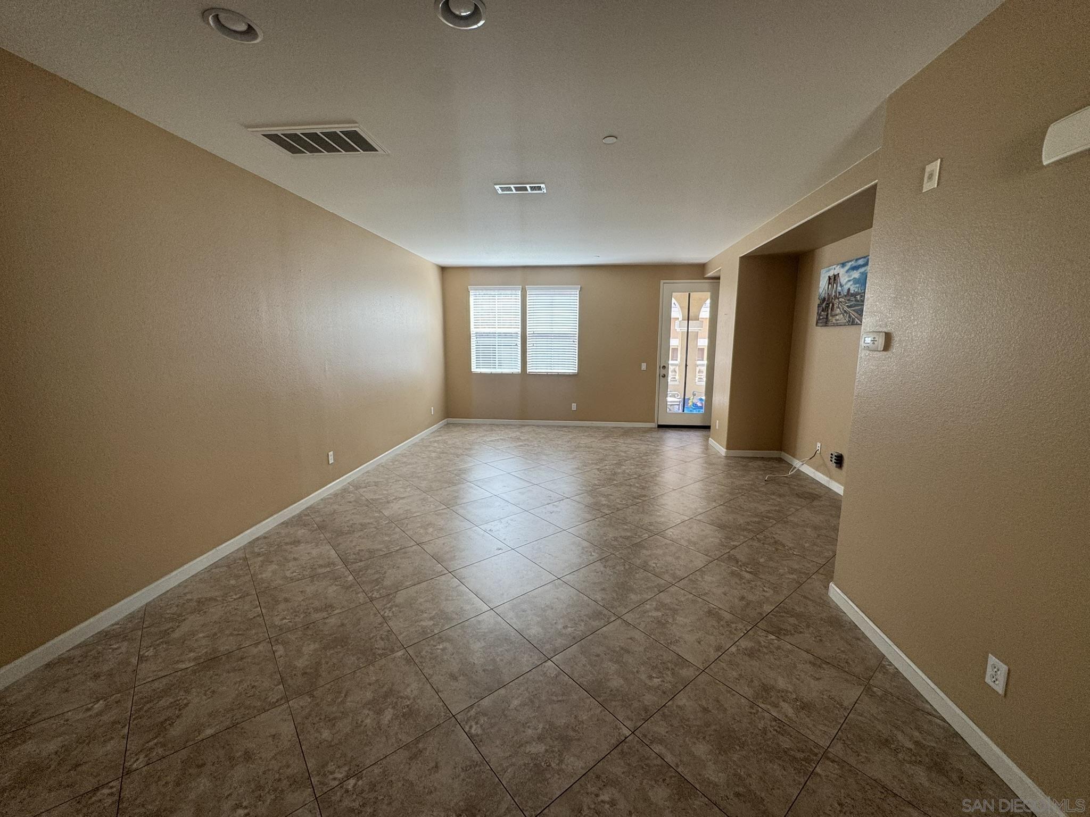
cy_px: 408
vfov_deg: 85.7
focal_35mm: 14
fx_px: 441
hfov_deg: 102.1
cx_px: 545
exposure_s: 1/99
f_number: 2.2
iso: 100
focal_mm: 2.22
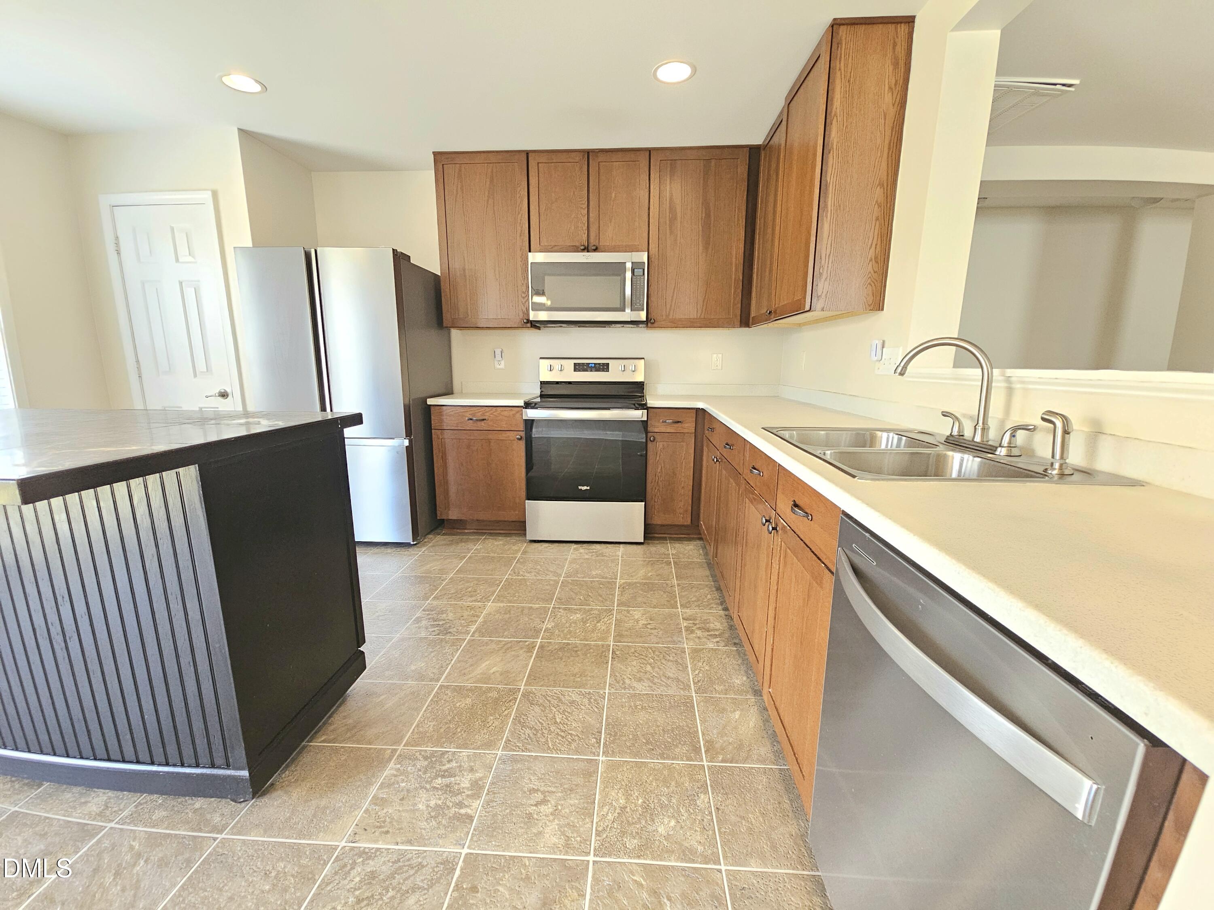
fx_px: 456
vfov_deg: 89.9
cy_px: 455
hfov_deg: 106.2
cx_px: 607
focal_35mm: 13
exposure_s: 1/60.2
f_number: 2.2
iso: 400
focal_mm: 2.2
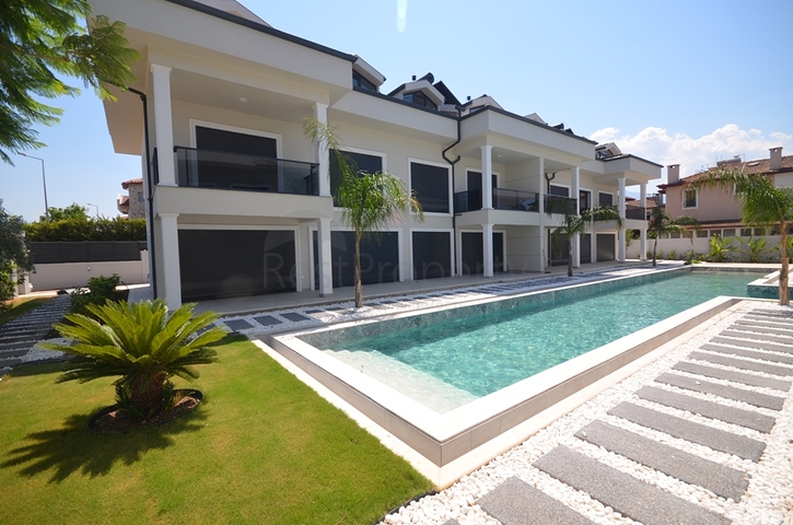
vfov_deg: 77.1
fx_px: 330
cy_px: 262
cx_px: 396
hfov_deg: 100.5
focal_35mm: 15
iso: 100
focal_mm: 10
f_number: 9
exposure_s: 1/200
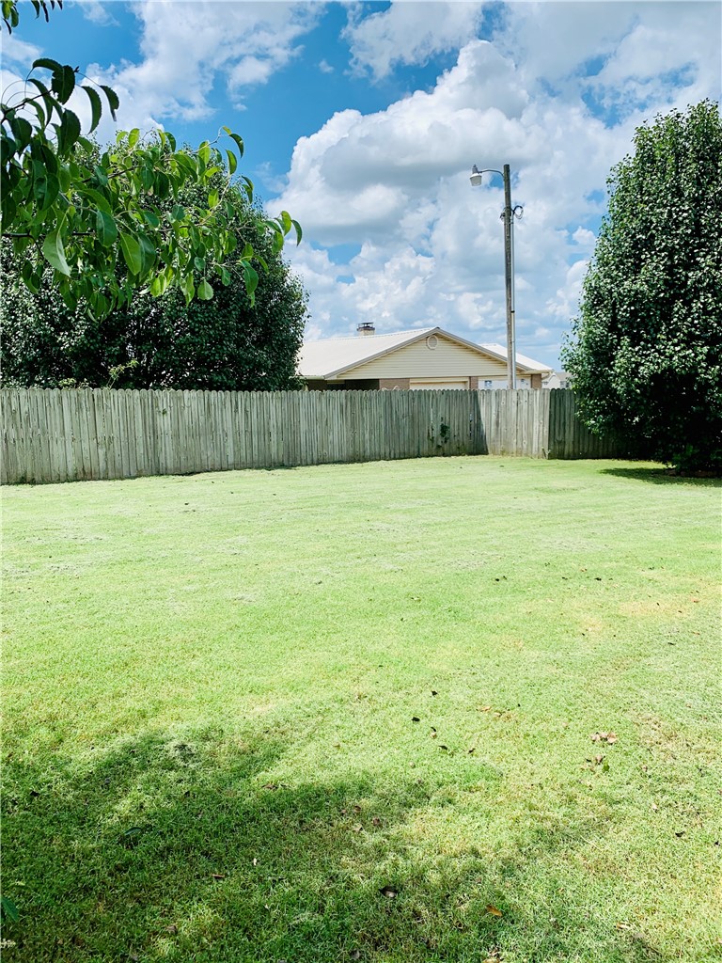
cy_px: 482
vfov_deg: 67.3
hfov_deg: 53.1
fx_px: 723
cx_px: 361
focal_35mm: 26
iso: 25
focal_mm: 4.25
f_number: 1.8
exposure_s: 1/2915
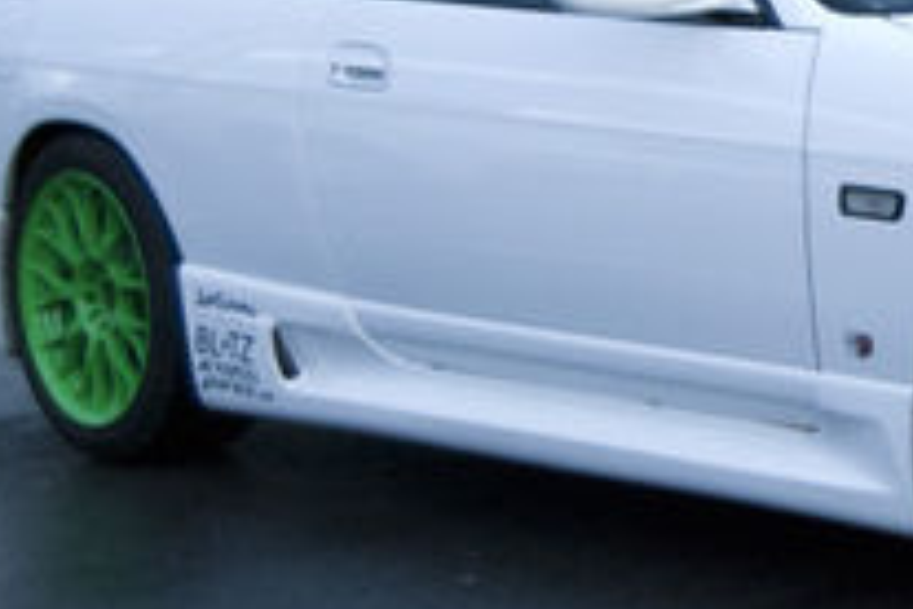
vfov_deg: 8.7
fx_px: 4007
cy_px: 190
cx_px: 1138
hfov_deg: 12.6
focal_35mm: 158
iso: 800
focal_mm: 34
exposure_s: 1/80
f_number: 4.5
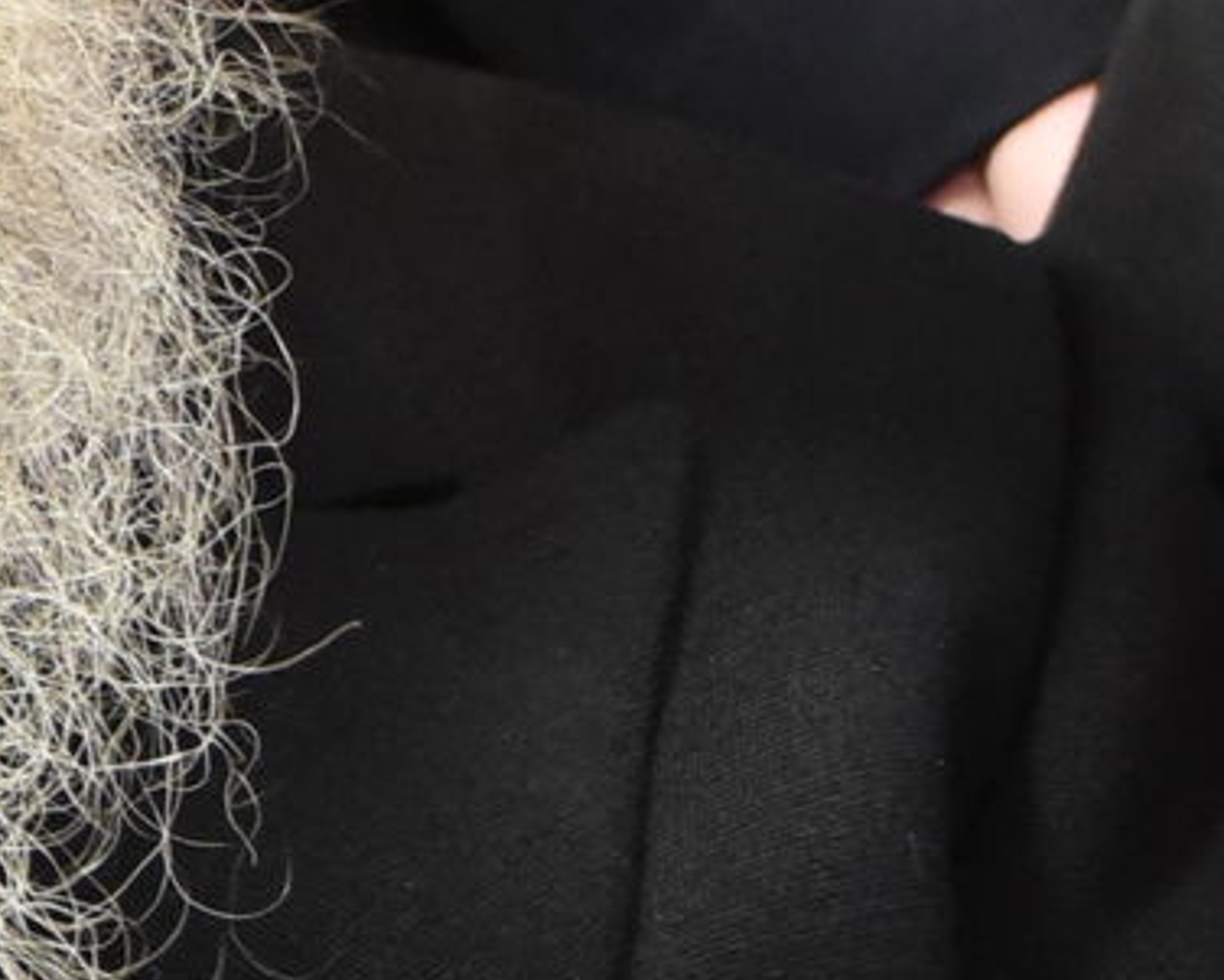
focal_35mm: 367
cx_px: -579
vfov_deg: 4.2
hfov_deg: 5.2
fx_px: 13298
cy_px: -101
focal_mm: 70
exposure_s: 1/40
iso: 6400
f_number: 5
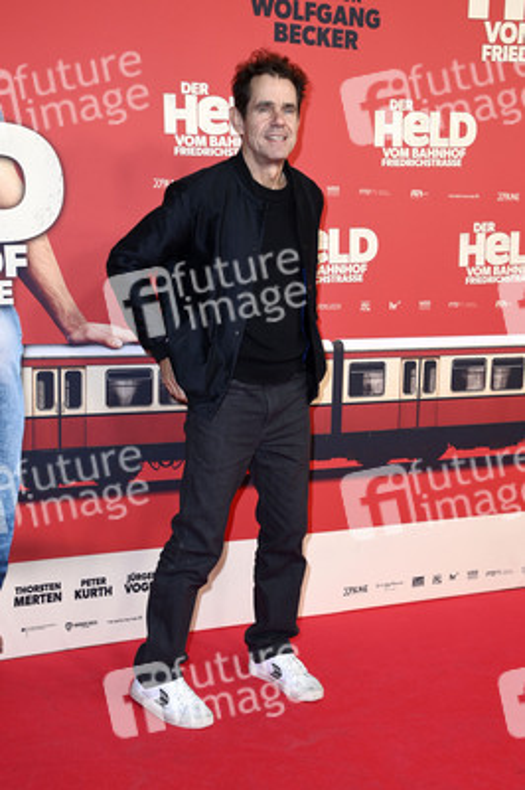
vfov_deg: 41.1
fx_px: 1052
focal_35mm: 48
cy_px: 395
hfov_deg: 28.0
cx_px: 262
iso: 640
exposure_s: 1/200
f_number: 5.6
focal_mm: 48
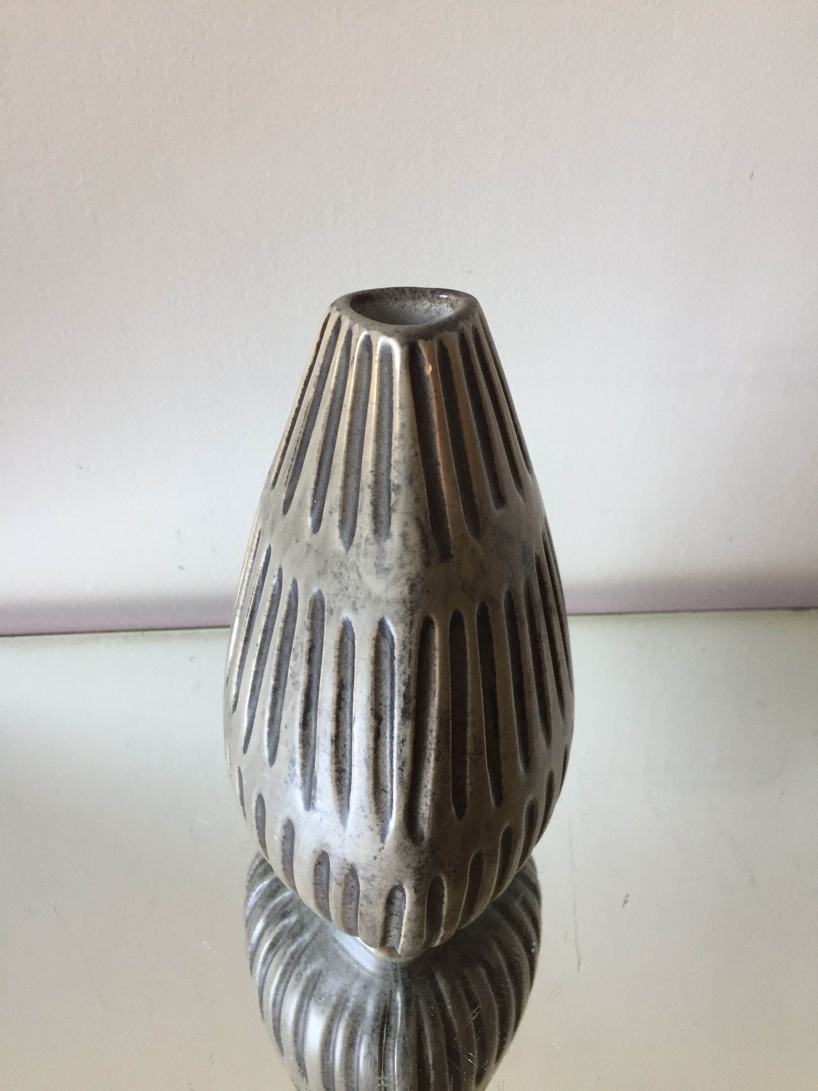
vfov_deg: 61.7
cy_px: 546
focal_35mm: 29
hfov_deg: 48.2
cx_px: 409
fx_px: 914
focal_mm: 4.15
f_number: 2.2
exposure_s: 1/33
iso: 50
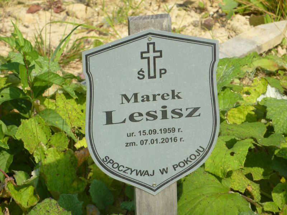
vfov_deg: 5.0
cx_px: 144
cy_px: 108
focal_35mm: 300
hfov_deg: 6.6
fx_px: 2487
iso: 80
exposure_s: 1/320
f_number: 4.9
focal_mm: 49.2
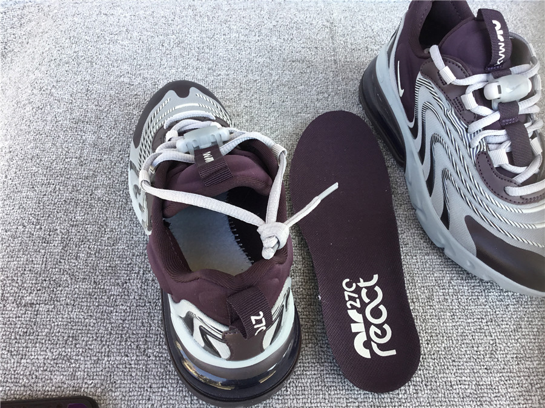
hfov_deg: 58.4
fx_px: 488
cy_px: 204
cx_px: 272
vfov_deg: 45.4
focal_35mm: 31
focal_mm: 3.3
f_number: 2.4
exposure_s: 1/100
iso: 32
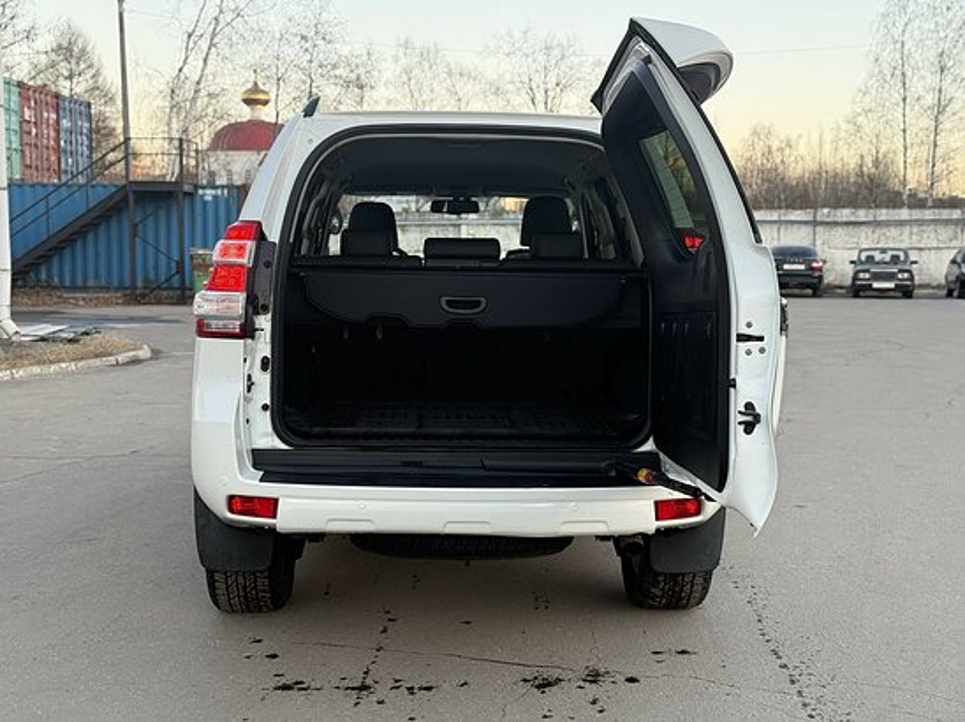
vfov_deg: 30.2
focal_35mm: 48
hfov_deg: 39.7
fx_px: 1337
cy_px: 361
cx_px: 482
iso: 160
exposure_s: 1/186
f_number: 1.78
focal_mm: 6.76
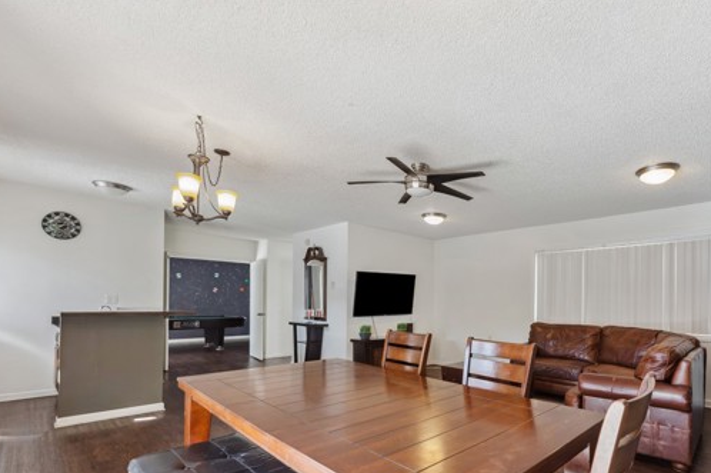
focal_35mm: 18
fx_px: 355
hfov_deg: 88.4
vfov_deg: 66.1
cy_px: 300
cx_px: 441
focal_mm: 14
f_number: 9
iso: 100
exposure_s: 1/25
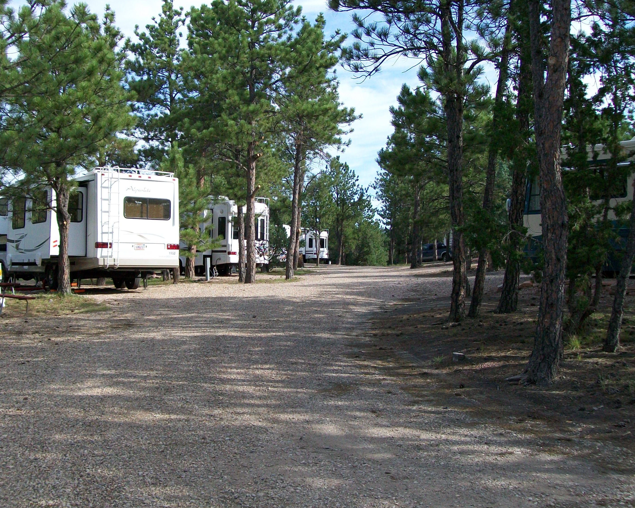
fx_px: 808
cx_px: 256
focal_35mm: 43
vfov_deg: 34.9
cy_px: 253
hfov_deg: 42.7
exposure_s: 1/640
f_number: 2.7
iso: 64
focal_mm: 6
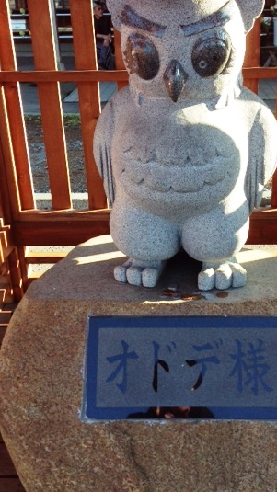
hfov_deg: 27.5
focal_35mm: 43
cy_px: 237
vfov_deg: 47.3
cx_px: 185
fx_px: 561
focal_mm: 4.12
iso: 50
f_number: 2.4
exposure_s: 1/204
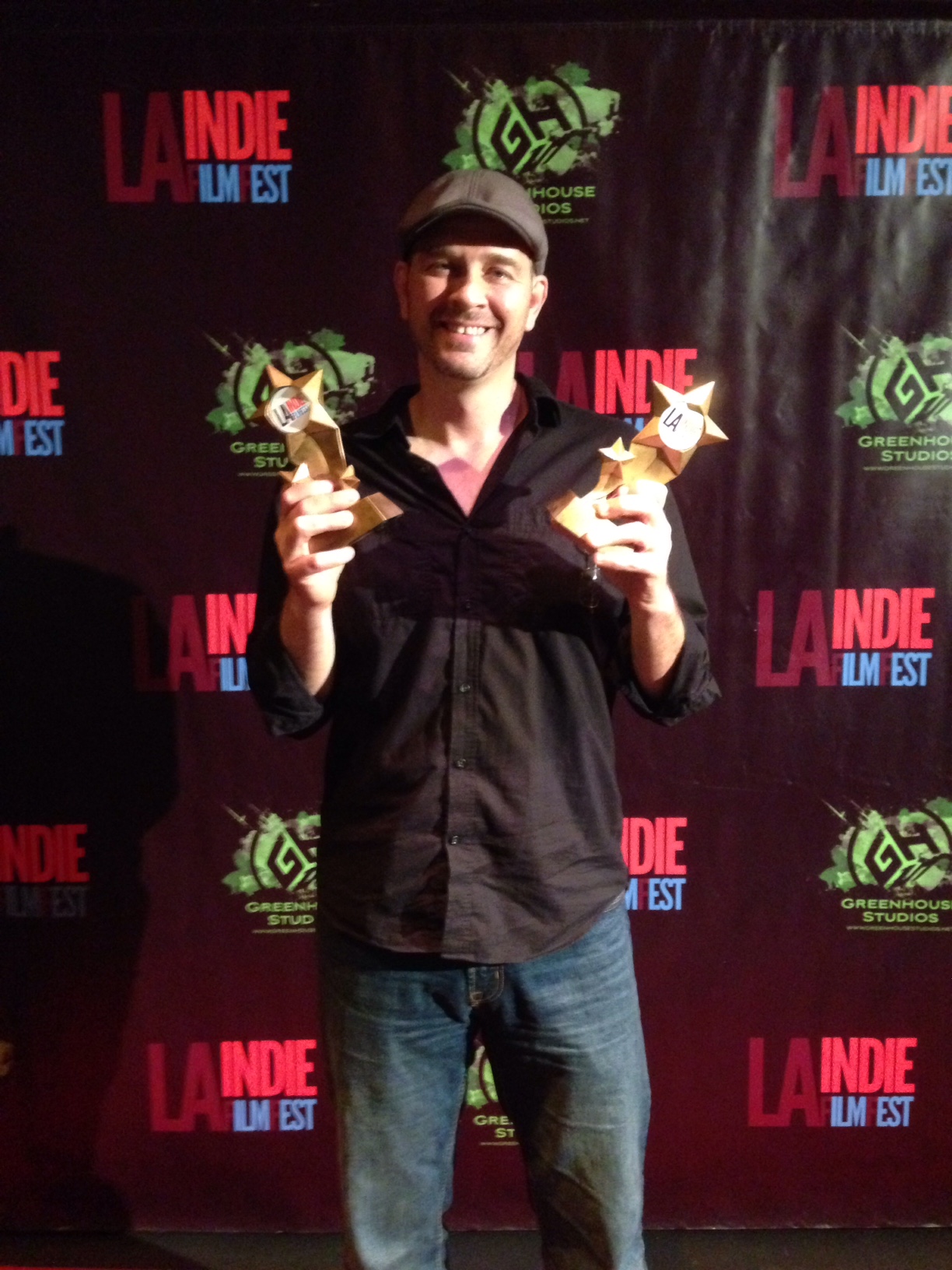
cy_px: 635
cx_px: 476
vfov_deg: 55.4
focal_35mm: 33
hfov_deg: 42.9
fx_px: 1210
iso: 800
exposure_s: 1/15
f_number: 2.4
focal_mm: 4.12
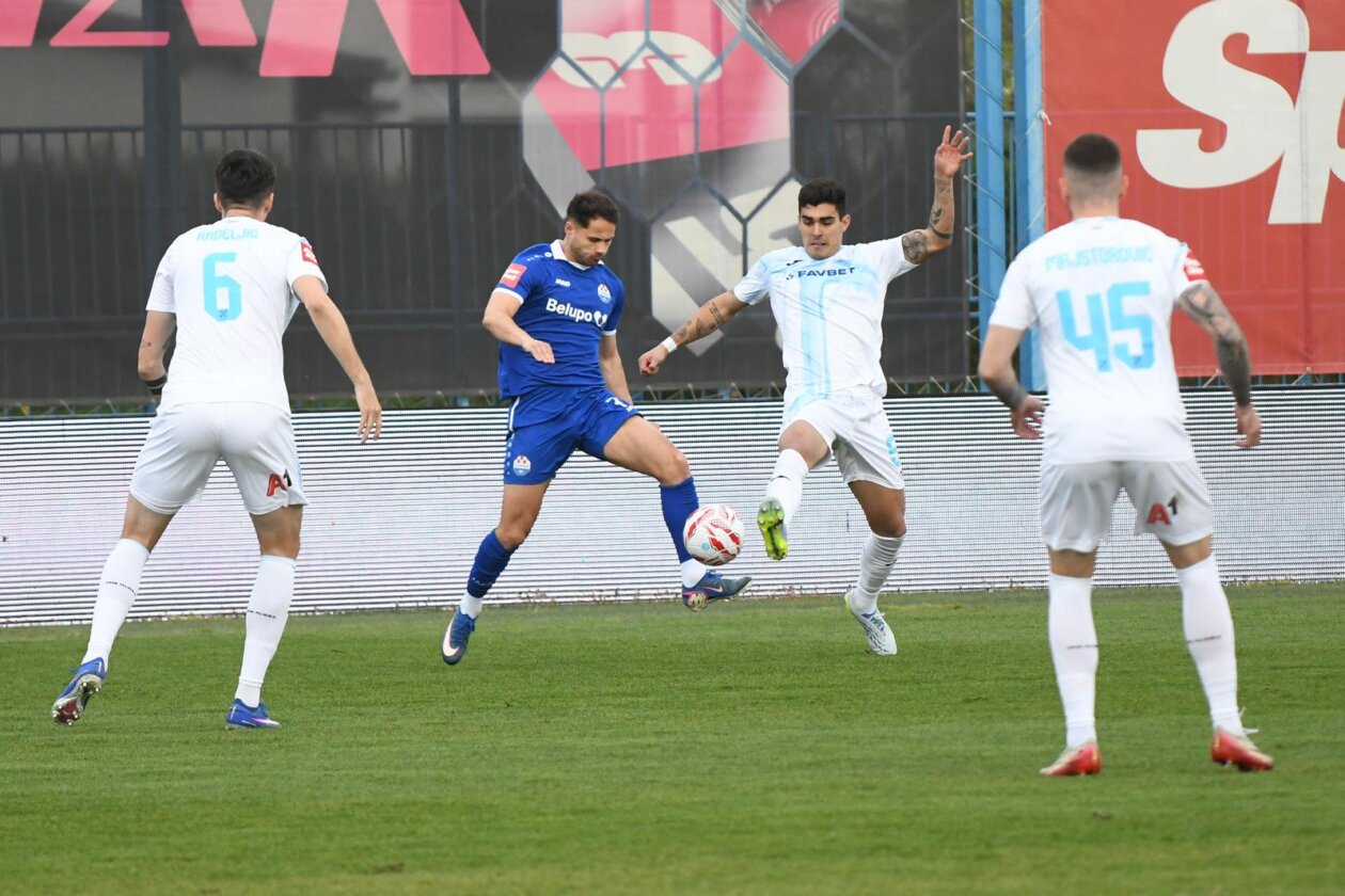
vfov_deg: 4.6
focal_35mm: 300
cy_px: 448
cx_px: 672
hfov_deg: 6.9
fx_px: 11207
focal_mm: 200
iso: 1600
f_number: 4
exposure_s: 1/2500
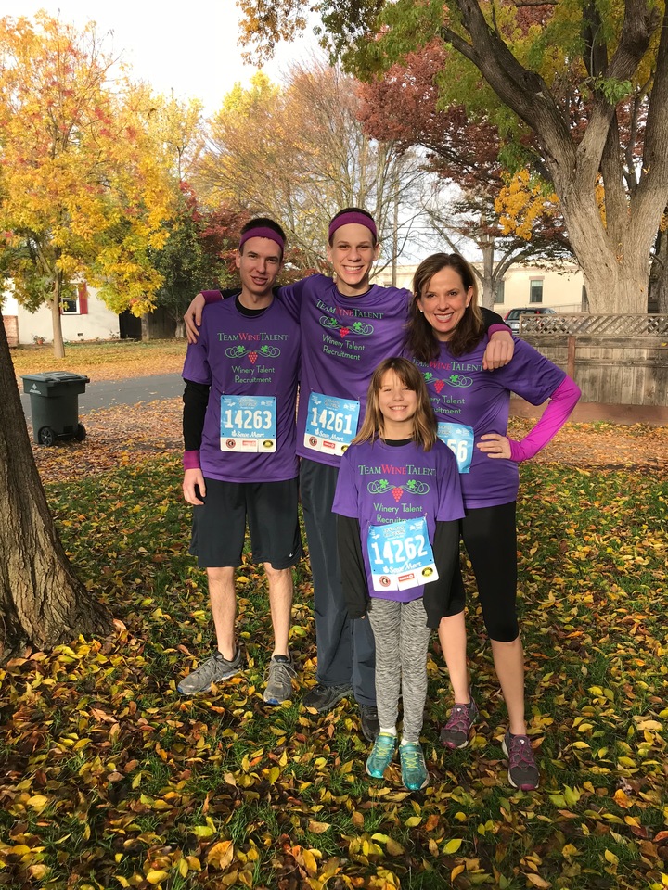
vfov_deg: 63.4
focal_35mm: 28
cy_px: 445
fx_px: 720
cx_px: 334
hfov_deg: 49.7
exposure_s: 1/301
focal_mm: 3.99
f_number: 1.8
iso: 20
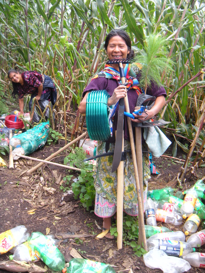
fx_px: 276
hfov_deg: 40.7
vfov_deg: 52.6
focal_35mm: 35
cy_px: 136
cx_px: 102
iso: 64
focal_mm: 5.9
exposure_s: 1/42.8
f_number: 3.8
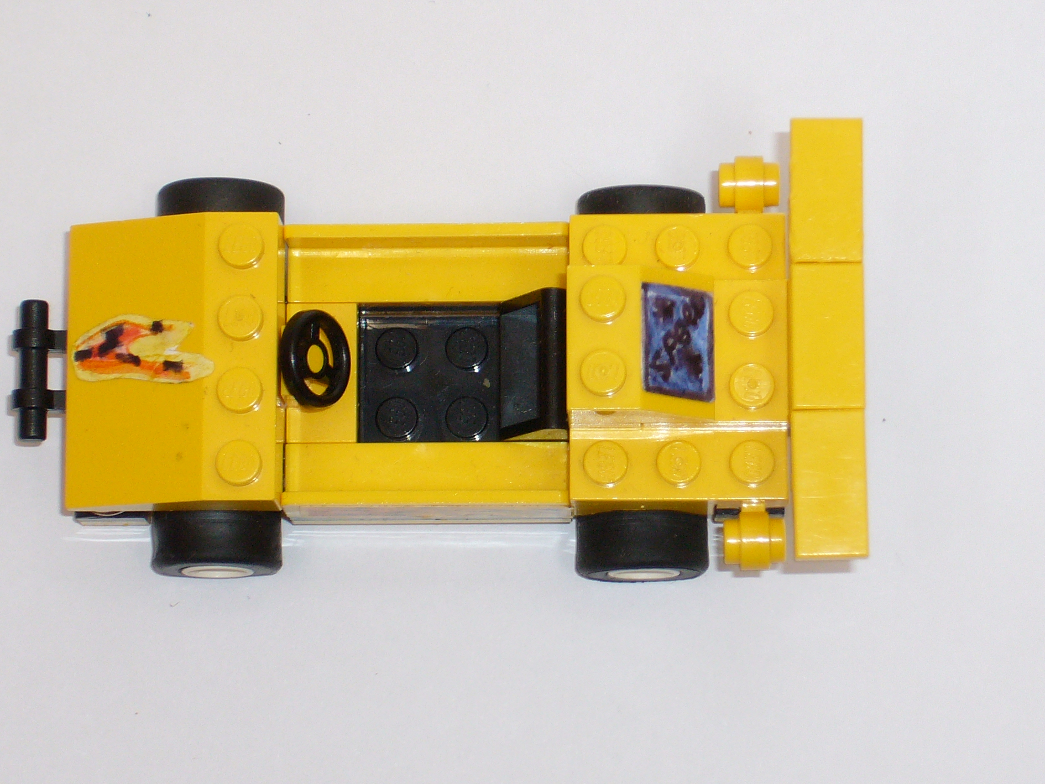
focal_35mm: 156
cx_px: 513
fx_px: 4710
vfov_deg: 9.5
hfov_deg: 12.7
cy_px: 378
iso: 100
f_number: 5
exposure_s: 1/30
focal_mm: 17.4
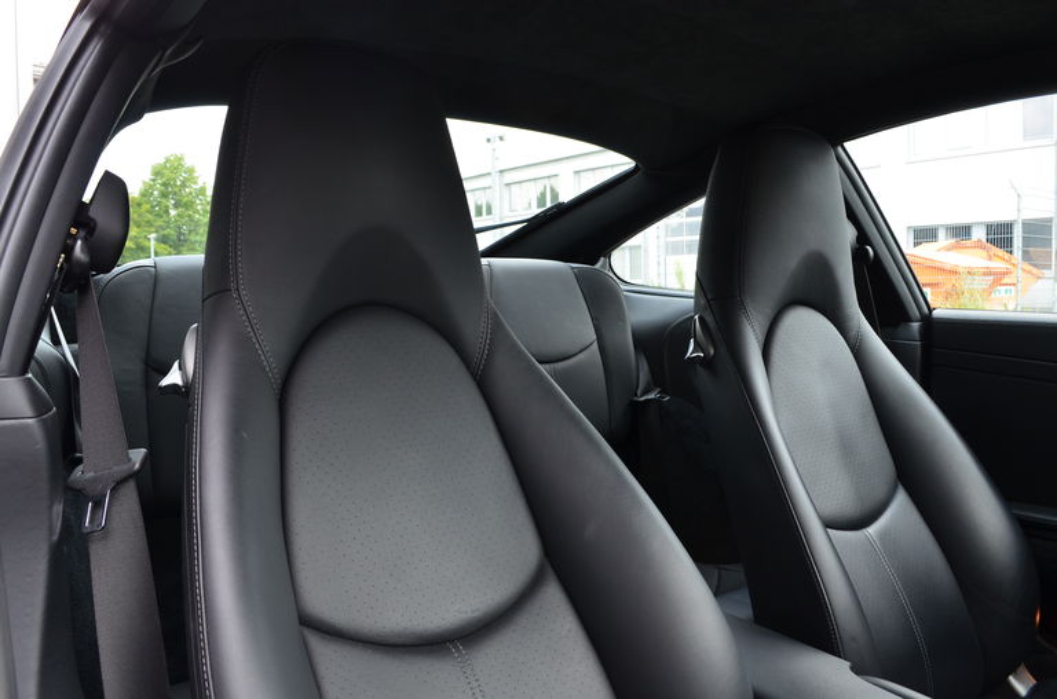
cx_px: 528
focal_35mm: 30
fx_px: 879
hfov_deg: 62.1
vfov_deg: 43.4
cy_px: 350
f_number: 8
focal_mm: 20
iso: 400
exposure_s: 1/60
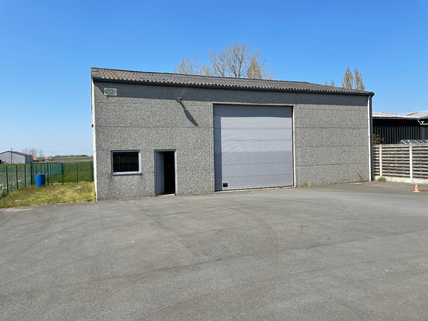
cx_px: 214
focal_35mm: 26
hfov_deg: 67.3
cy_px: 160
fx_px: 321
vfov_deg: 53.1
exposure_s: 1/3125
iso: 32
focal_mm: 4.2
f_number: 1.6
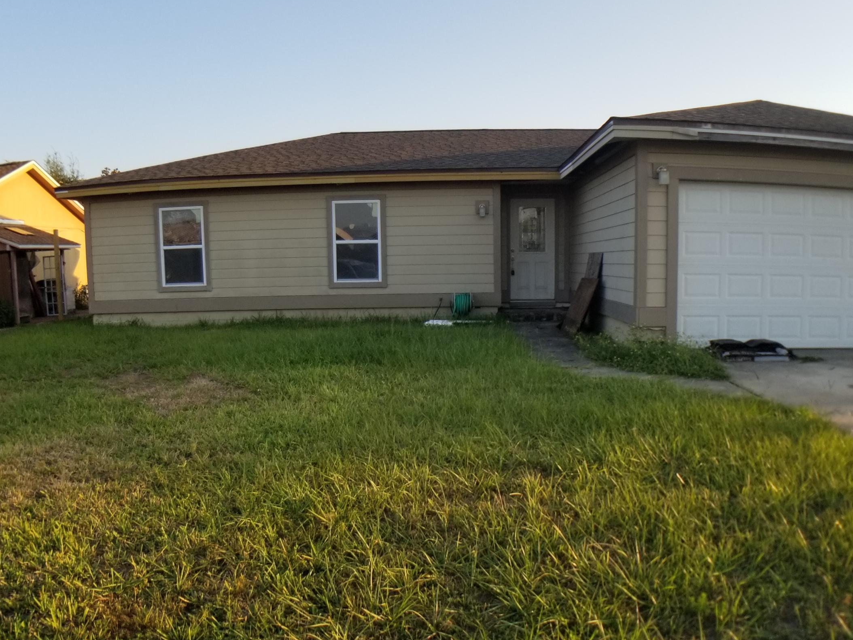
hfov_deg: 50.1
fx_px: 912
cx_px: 432
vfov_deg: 38.6
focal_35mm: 37
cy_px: 372
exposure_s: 1/620
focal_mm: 4.3
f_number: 1.7
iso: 50
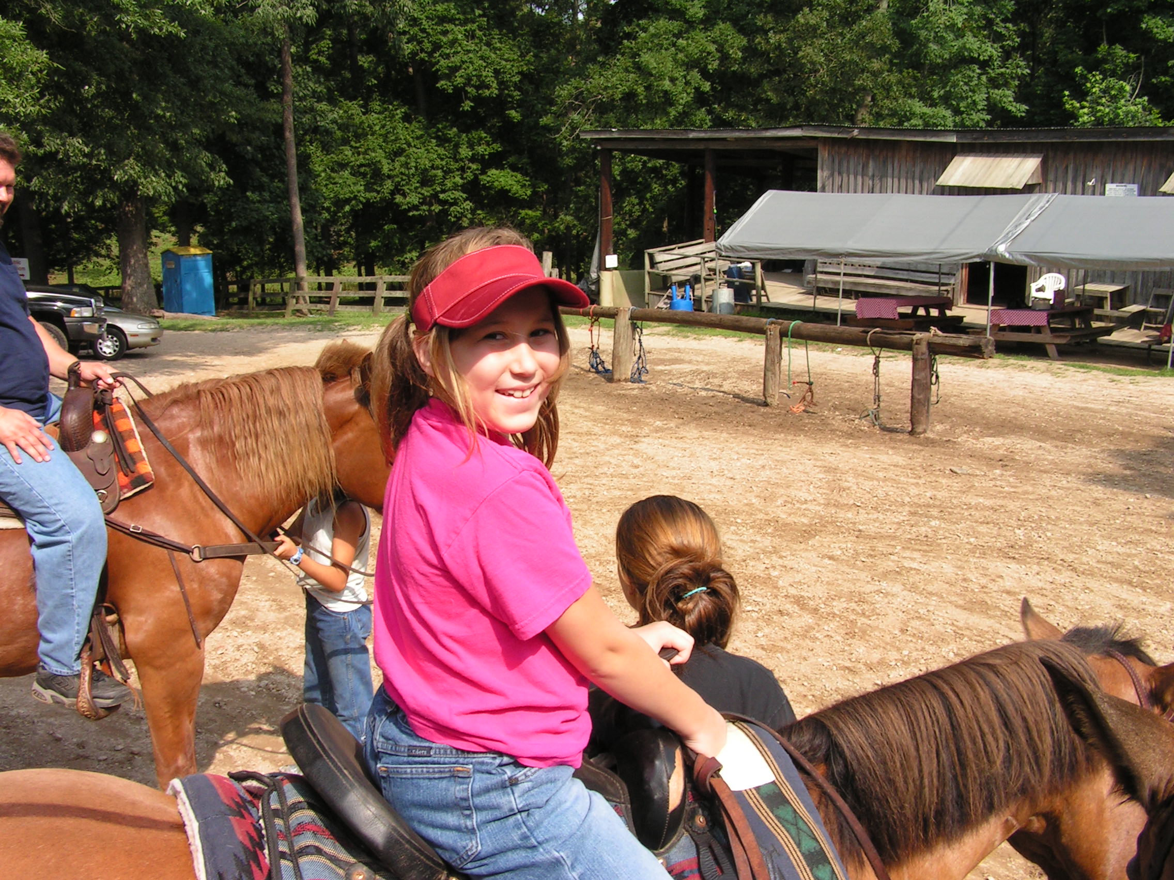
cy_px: 440
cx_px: 587
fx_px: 1289
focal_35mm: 38
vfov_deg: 37.7
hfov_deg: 49.0
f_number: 5.6
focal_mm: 6.3
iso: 50
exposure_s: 1/160
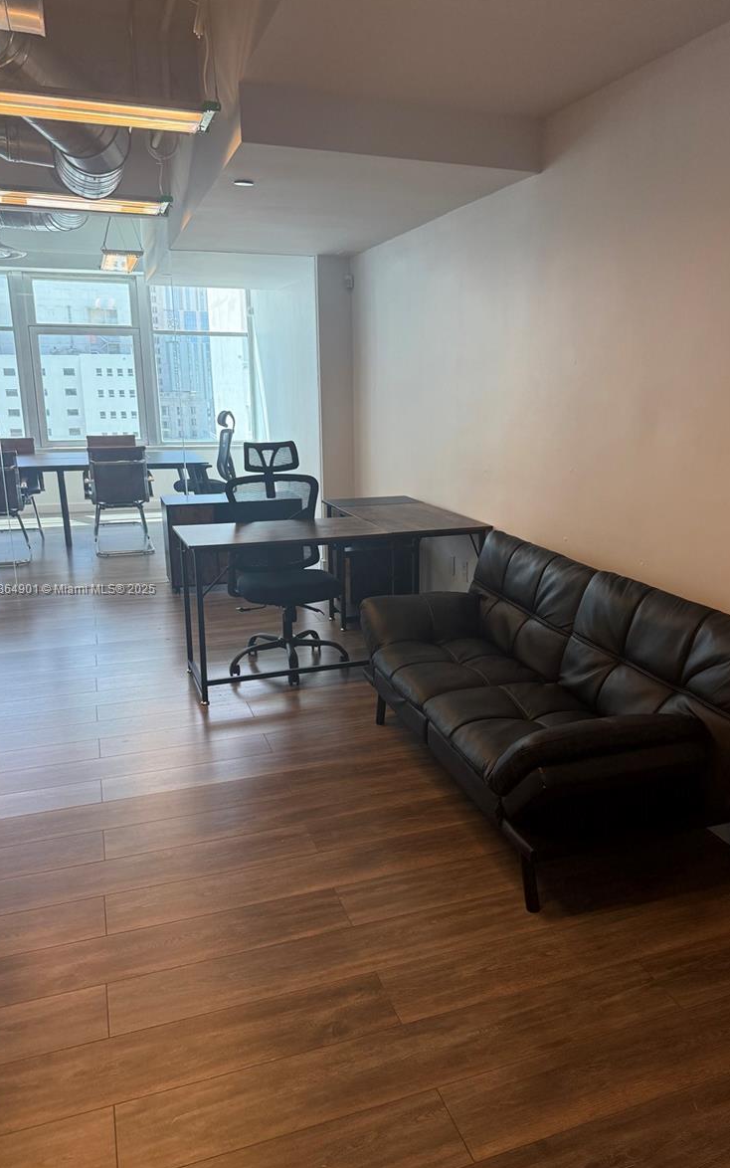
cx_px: 421
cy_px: 590
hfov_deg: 47.4
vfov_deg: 70.4
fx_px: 827
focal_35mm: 26
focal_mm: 6.76
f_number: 1.78
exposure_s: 1/206
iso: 200
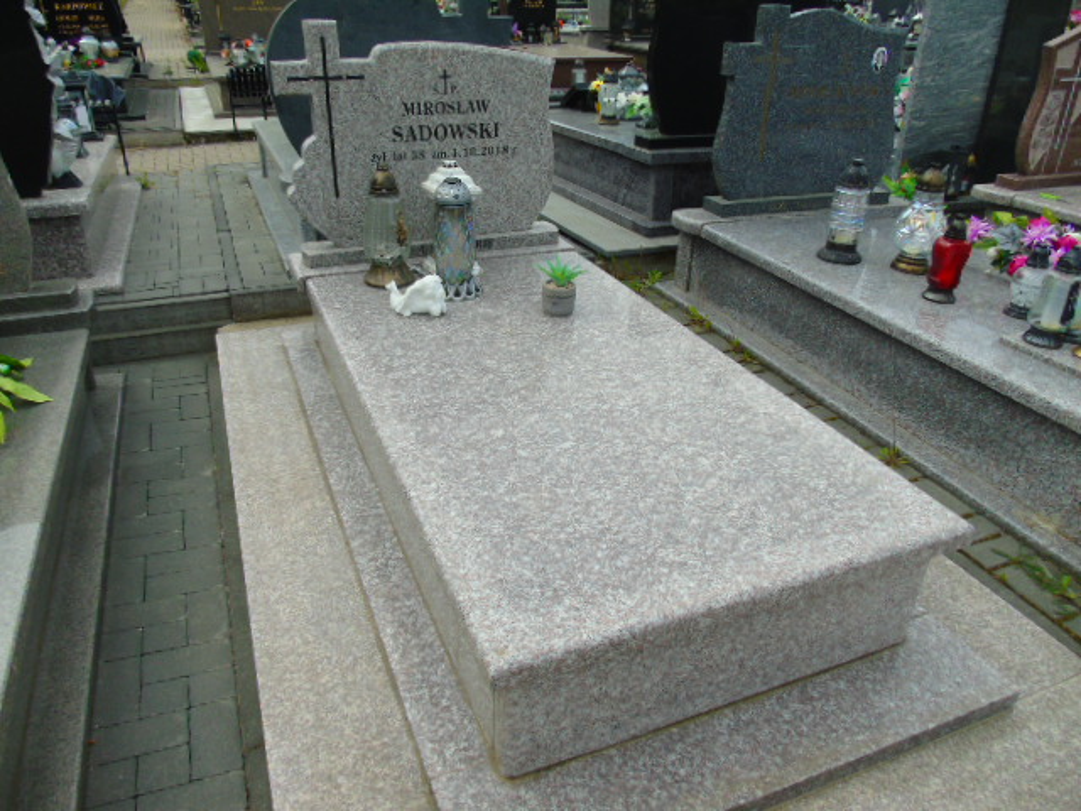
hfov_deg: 69.4
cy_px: 406
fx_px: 781
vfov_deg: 54.9
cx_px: 540
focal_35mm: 25
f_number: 3.4
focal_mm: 4.4
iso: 80
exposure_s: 1/800
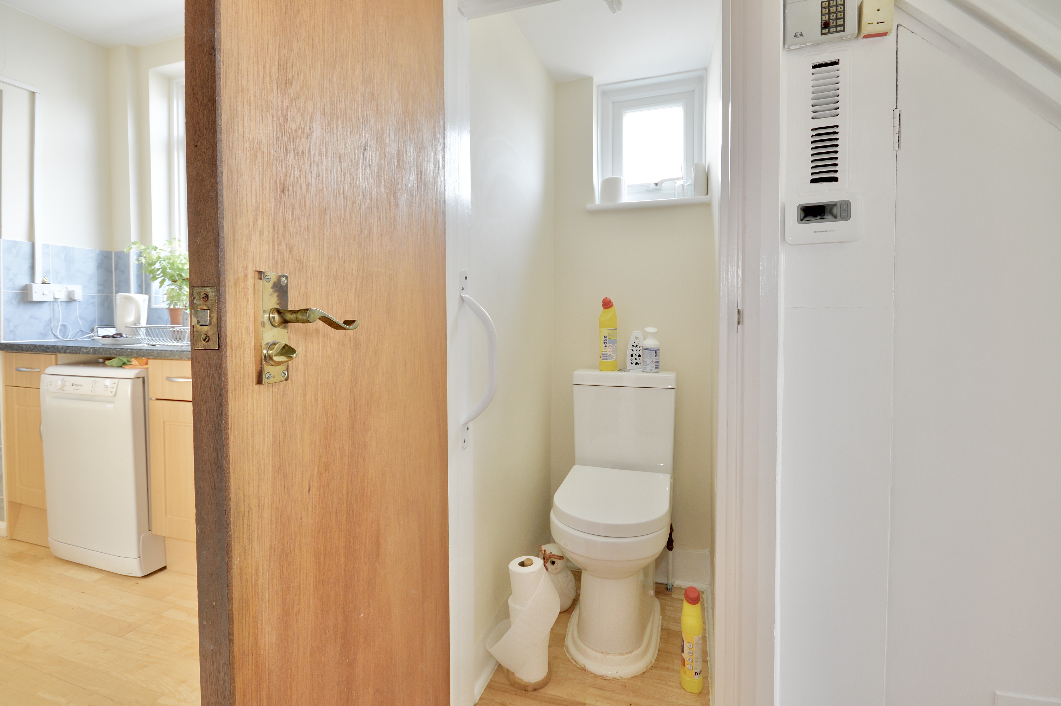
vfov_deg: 77.2
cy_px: 353
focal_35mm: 15
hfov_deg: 100.4
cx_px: 530
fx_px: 442
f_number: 9
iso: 100
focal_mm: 10
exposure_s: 1/3
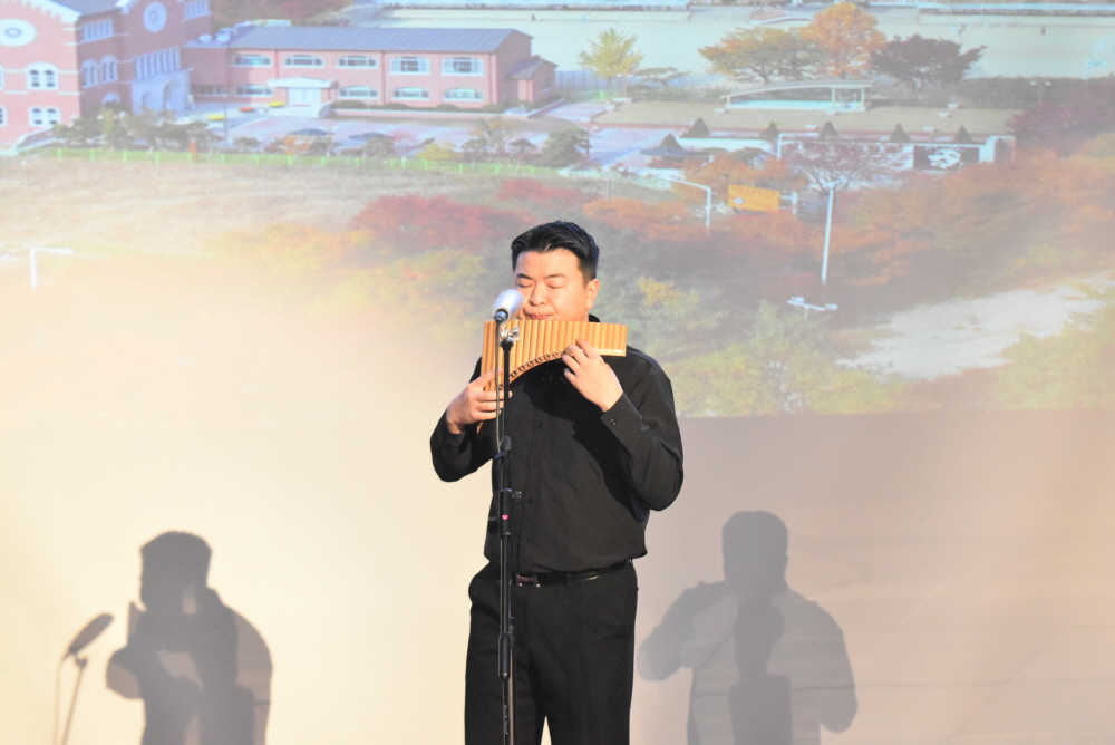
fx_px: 2557
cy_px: 372
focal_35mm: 82
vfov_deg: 16.6
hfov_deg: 24.6
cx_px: 558
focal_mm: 55
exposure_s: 1/60
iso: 5000
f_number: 5.6
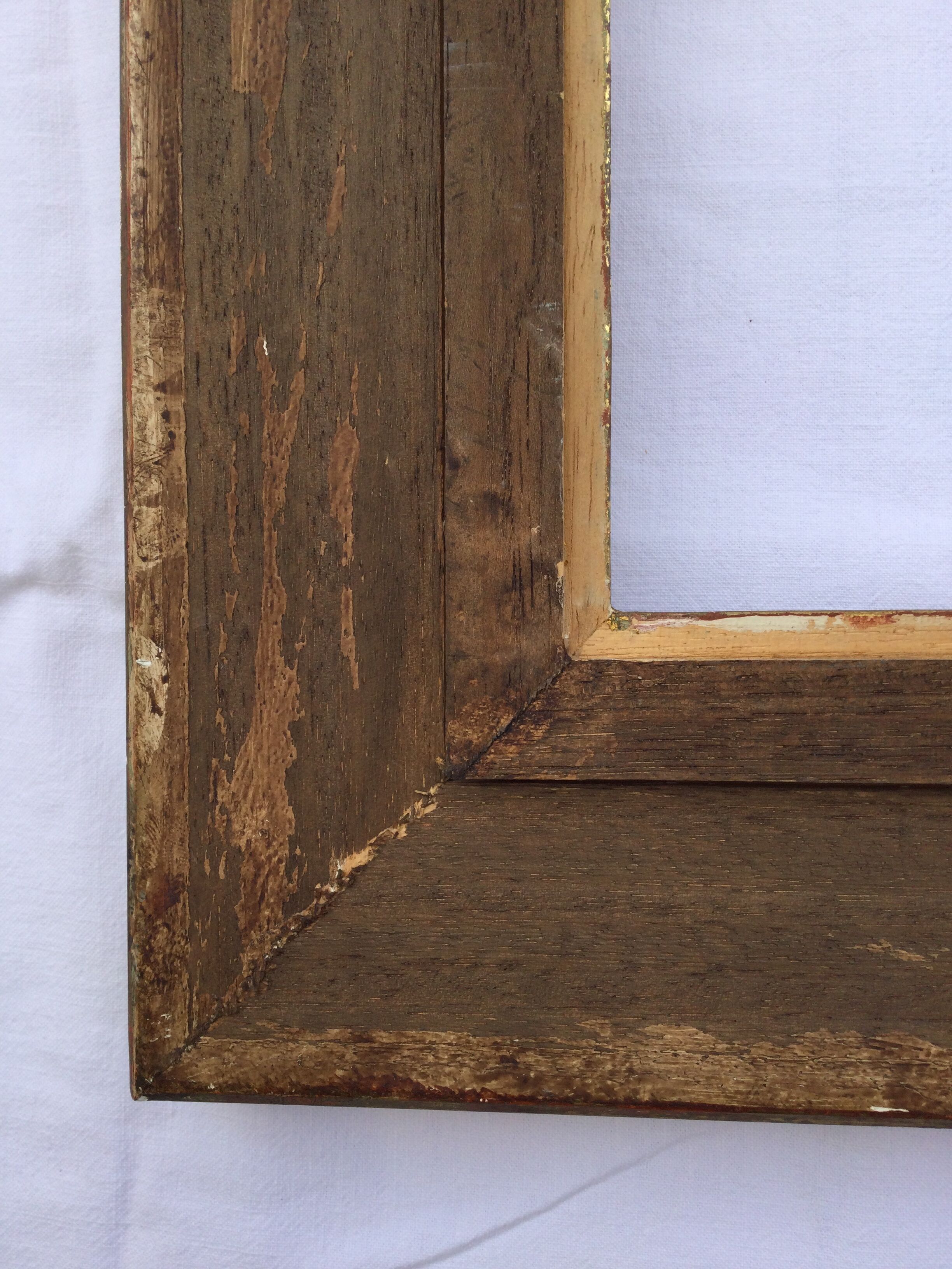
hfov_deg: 45.4
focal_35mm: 31
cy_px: 634
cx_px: 476
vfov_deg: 58.4
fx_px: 1137
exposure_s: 1/646
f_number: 2.4
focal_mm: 3.3
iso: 25
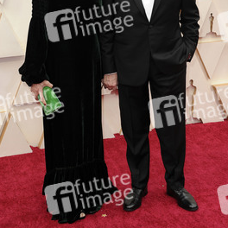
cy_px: 65
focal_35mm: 80
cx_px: 114
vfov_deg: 21.5
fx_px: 596
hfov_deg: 21.7
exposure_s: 1/200
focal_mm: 62
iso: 800
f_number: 7.1
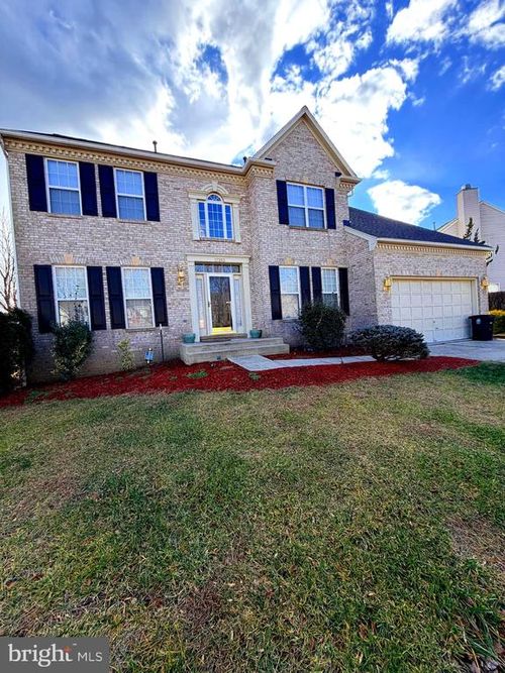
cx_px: 252
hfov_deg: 85.7
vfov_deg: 102.1
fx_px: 272
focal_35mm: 14
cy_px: 336
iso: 40
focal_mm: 2.22
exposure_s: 1/625
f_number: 2.2
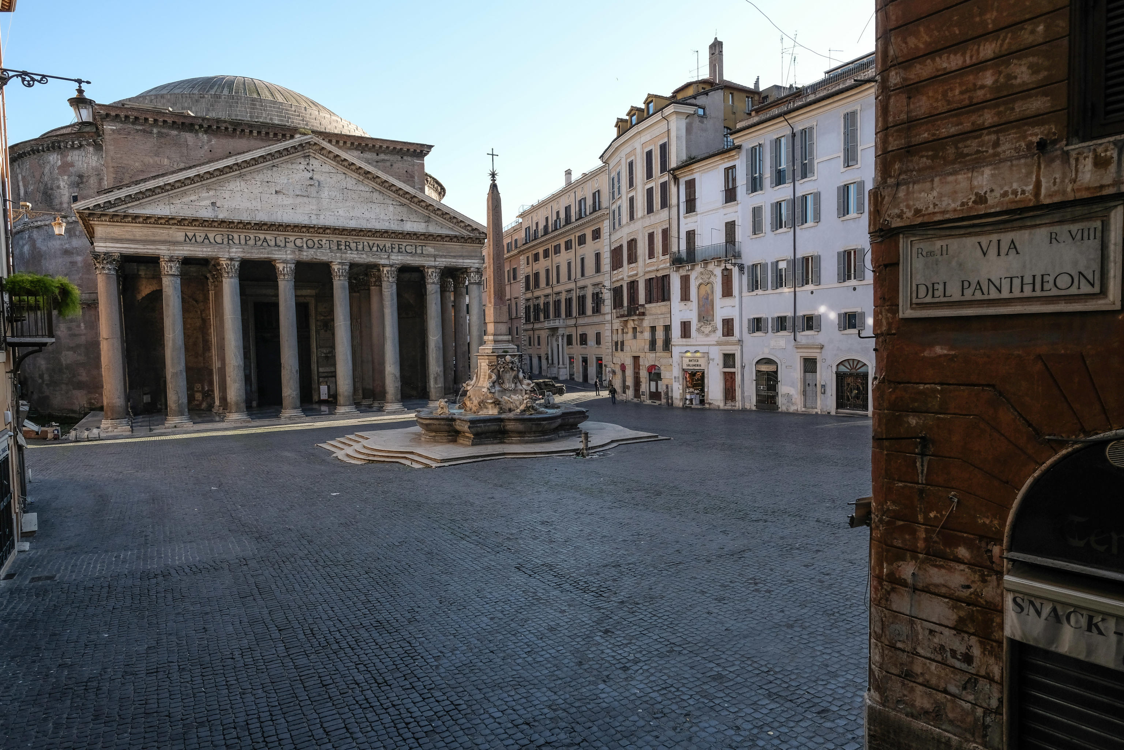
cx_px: 562
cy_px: 375
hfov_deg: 81.2
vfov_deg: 59.5
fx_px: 656
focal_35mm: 21
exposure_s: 1/320
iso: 400
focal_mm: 14
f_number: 7.1
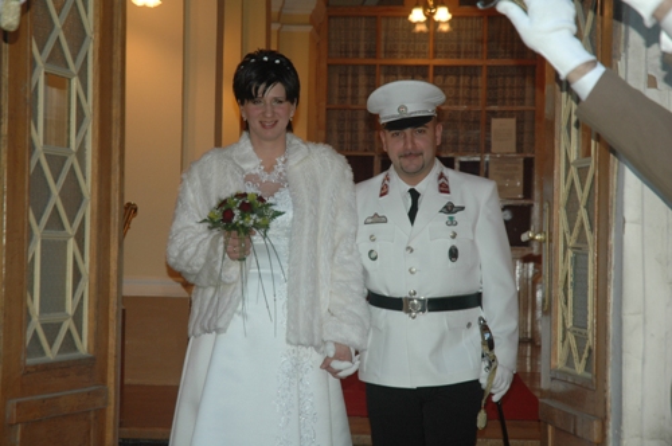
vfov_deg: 13.0
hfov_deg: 19.5
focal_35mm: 105
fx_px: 1957
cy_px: 223
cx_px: 336
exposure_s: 1/60
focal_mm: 70
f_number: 4.5
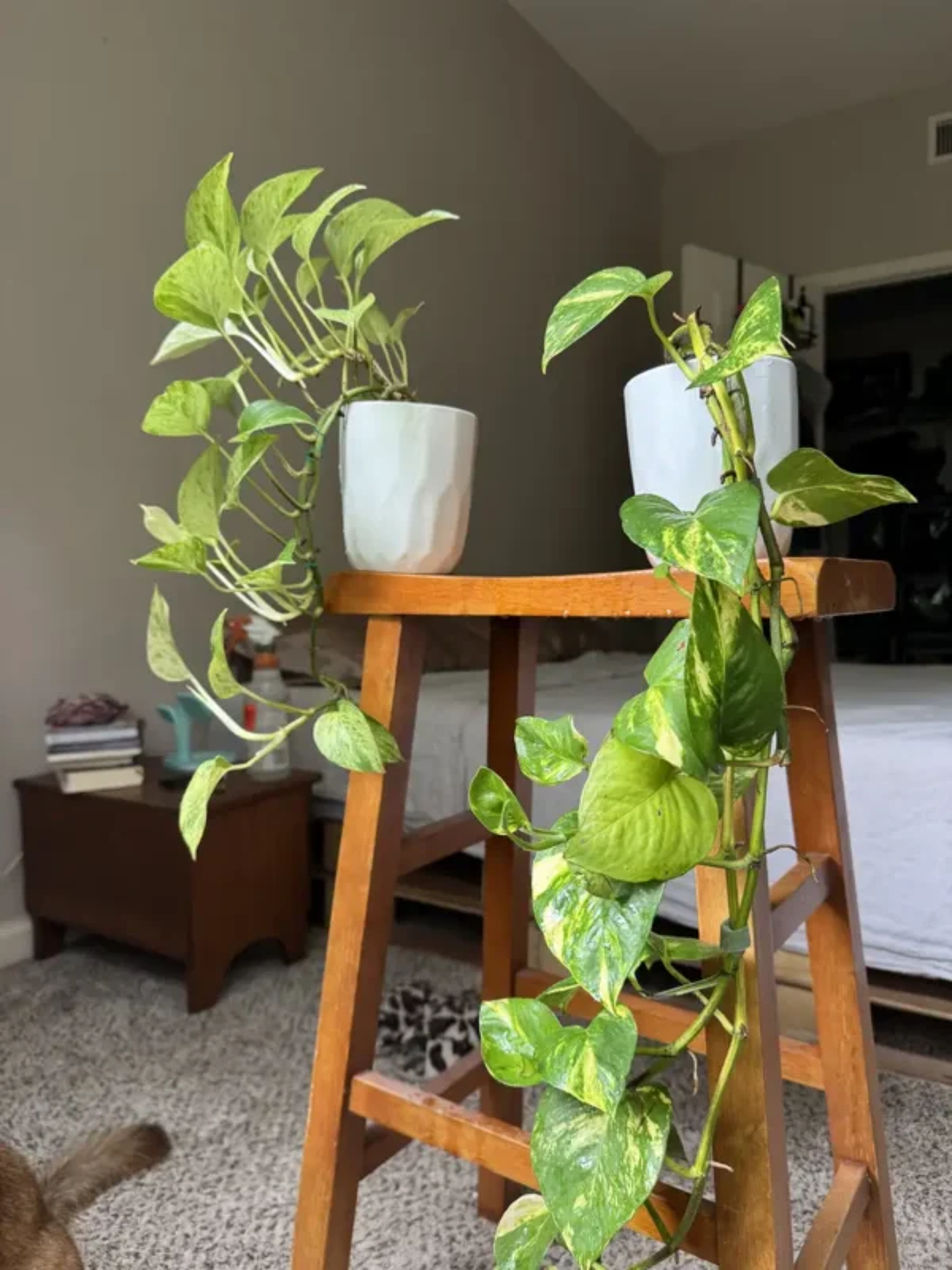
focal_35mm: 24
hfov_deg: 56.8
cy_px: 635
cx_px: 476
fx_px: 880
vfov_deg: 71.6
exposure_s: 1/65
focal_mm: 6.76
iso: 200
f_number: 1.78
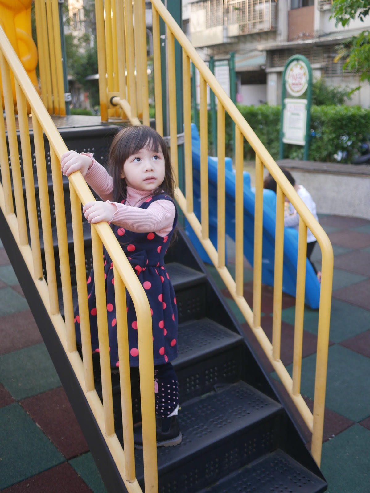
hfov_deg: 36.0
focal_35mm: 40
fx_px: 570
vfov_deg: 46.8
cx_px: 185
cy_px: 246
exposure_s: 1/250
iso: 200
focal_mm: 20
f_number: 1.7
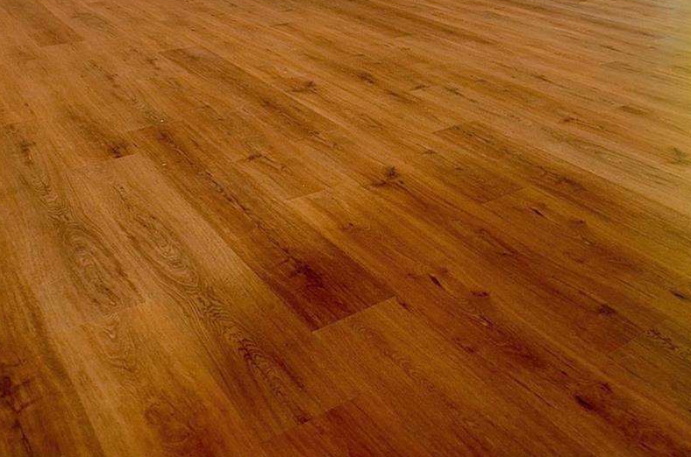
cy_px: -130
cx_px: 497
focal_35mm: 39
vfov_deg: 28.3
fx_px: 747
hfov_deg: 48.2
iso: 100
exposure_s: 1/60
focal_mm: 10
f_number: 3.5
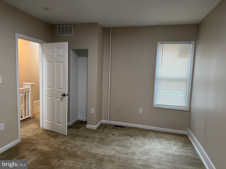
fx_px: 157
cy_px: 84
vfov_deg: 56.8
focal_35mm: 24
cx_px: 113
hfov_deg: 71.6
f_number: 1.78
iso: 125
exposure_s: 1/60
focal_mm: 6.76
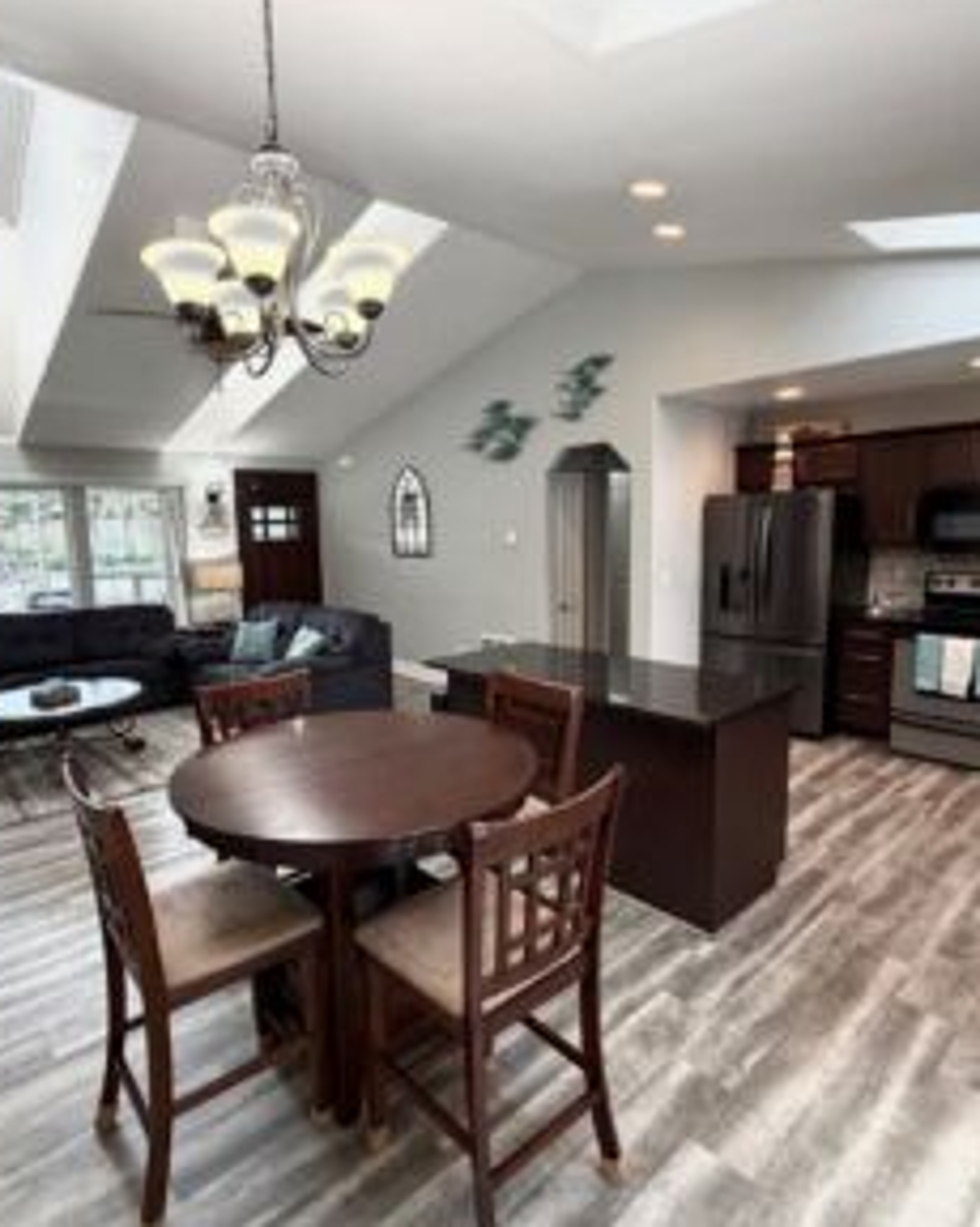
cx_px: 447
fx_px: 690
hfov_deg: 70.7
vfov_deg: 83.3
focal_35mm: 19
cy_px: 614
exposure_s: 1/120
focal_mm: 2.22
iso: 250
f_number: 2.2
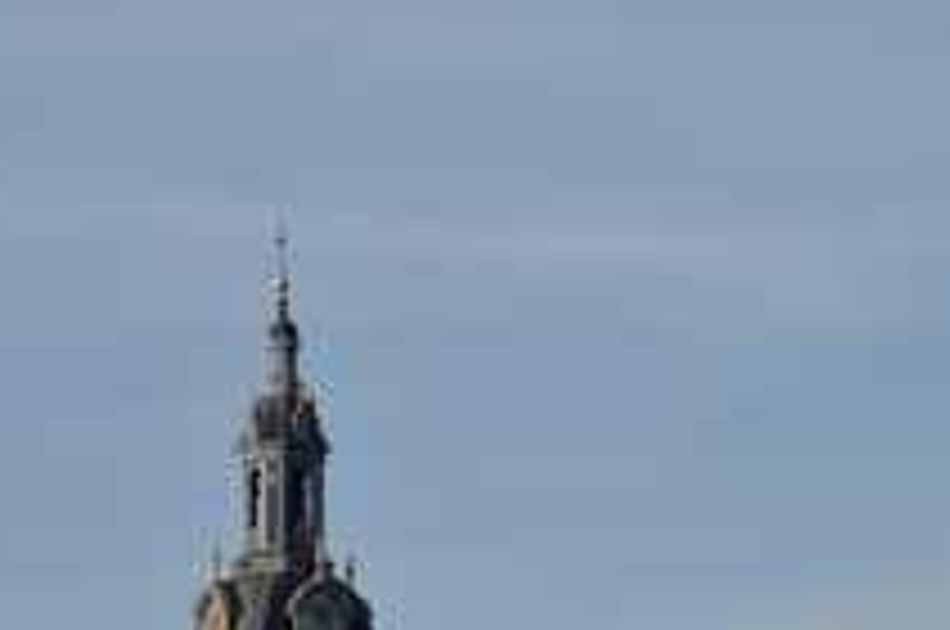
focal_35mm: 188
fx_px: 4954
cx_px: 621
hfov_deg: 10.9
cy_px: 585
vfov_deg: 7.3
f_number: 10
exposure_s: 1/250
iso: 100
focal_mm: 66
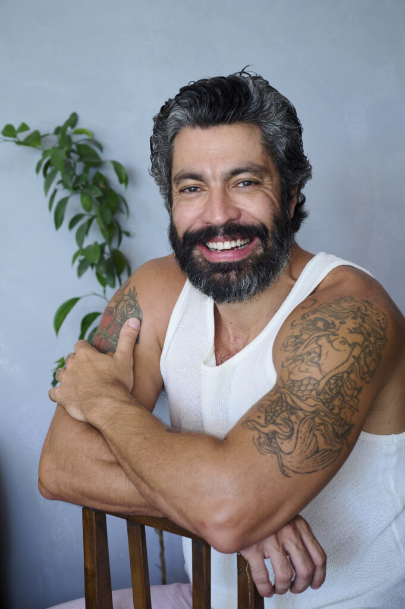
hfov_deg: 19.4
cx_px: 202
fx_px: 1183
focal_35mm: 70
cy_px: 304
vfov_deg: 28.9
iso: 1600
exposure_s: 1/90
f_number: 4.8
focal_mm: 70
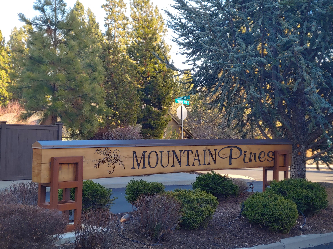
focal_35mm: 57
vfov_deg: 25.7
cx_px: 166
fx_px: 548
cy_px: 124
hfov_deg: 33.8
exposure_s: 1/40
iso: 50
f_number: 2.4
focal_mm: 5.88
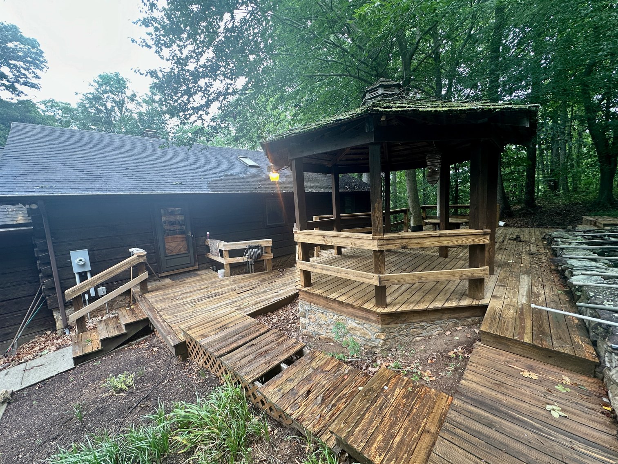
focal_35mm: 14
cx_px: 309
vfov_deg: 85.7
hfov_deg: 102.1
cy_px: 232
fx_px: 250
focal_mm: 2.22
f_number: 2.2
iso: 64
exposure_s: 1/99
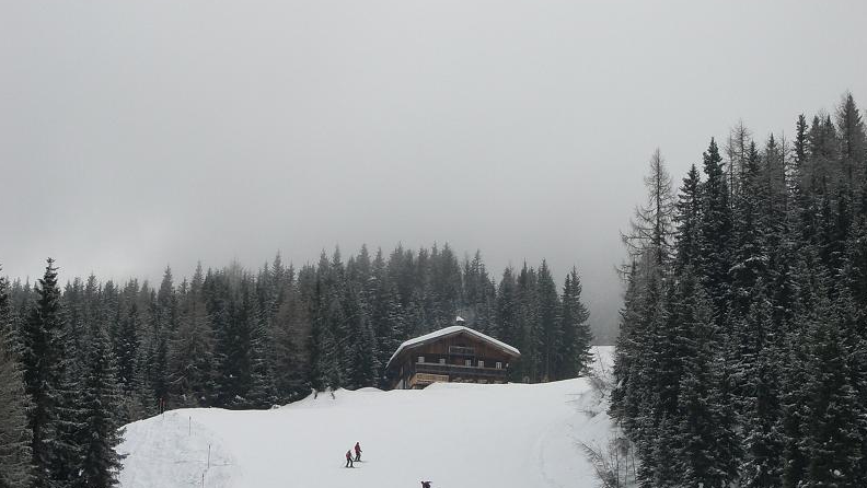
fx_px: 2024
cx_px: 434
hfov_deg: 24.2
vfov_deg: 13.7
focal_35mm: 88
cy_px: 297
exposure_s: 1/250
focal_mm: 13.23
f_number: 6.3
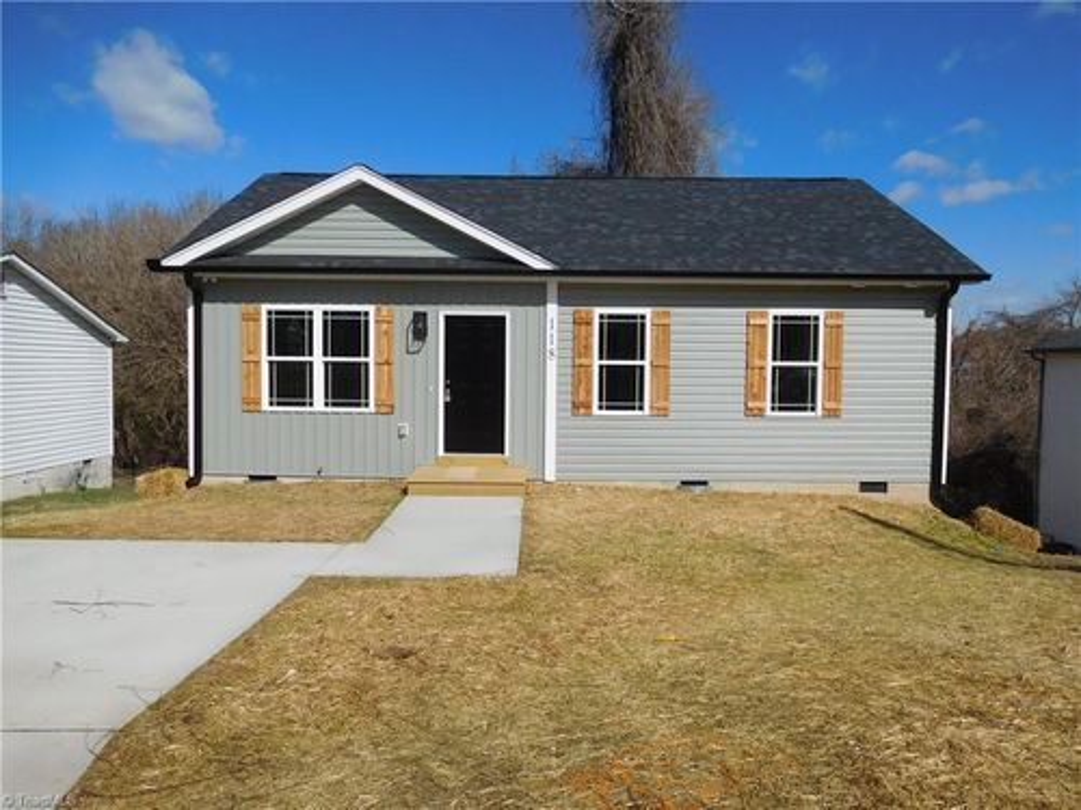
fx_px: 781
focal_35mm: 25
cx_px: 540
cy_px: 405
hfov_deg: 69.4
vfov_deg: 54.9
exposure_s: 1/800
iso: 125
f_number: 6.8
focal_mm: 4.5
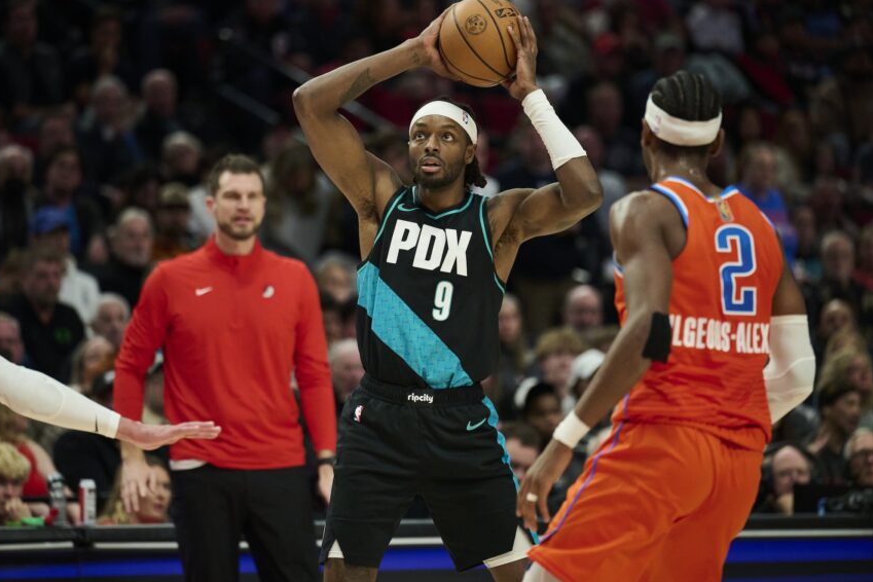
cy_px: 275
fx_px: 5141
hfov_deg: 9.7
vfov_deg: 6.5
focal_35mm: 212
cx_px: 419
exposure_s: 1/1600
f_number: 2.8
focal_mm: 200
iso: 3200
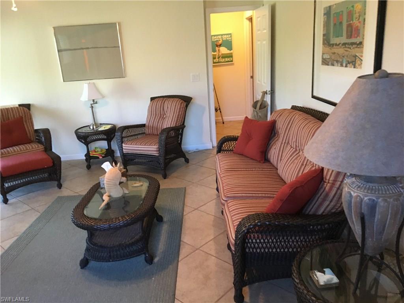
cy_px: 152
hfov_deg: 61.7
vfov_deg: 48.2
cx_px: 202
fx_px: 338
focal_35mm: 29
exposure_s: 1/30
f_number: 2.2
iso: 200
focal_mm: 4.15
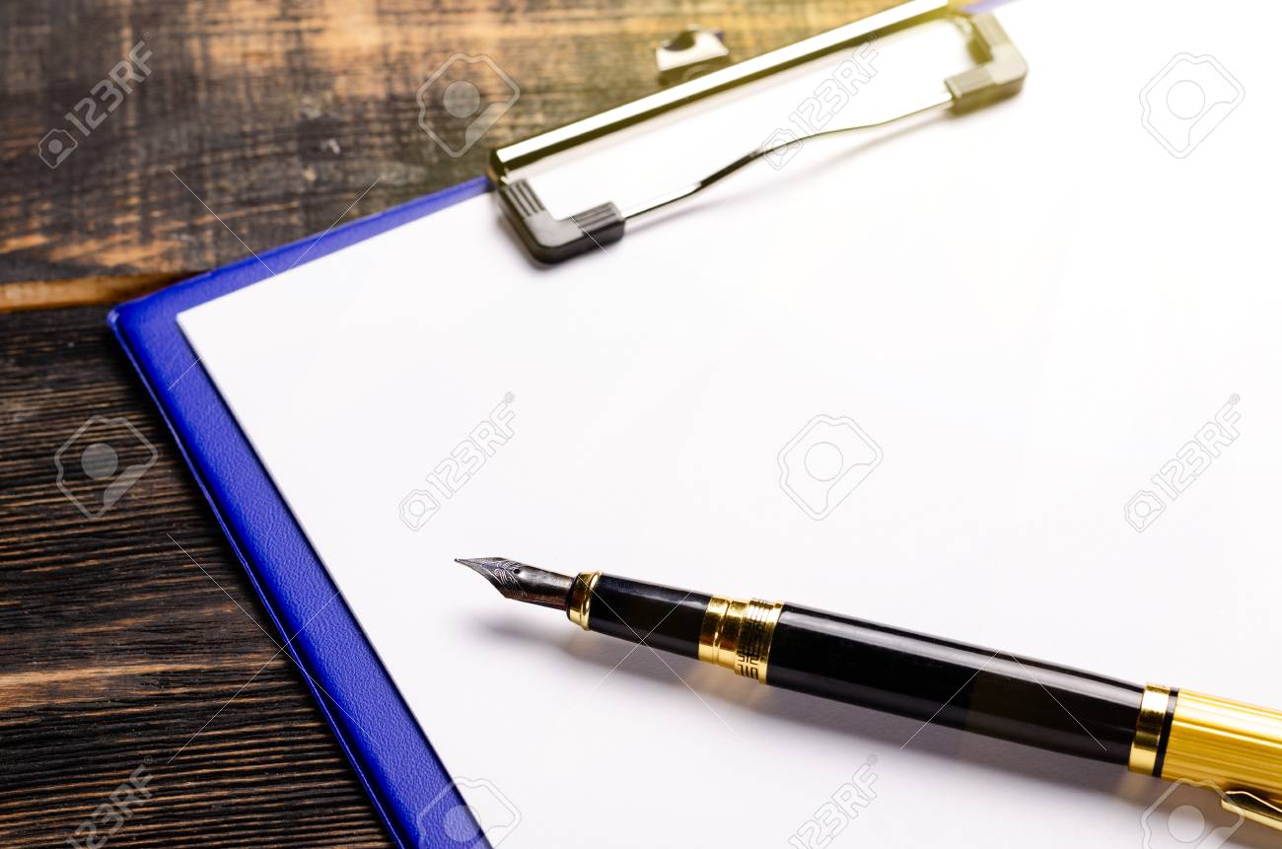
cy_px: 424
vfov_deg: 18.1
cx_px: 641
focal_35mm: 75
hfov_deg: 27.0
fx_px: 2665
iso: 100
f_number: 7.1
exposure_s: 1/125
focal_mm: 50
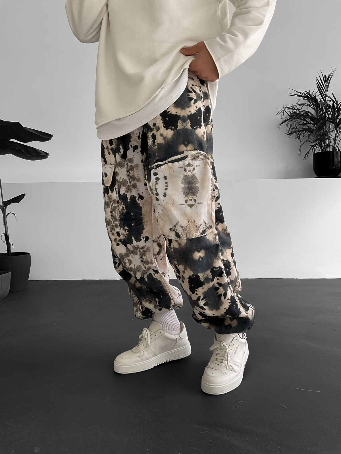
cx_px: 170
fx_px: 381
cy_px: 227
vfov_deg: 61.7
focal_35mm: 29
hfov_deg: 48.2
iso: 50
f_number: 1.8
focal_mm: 3
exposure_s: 1/120
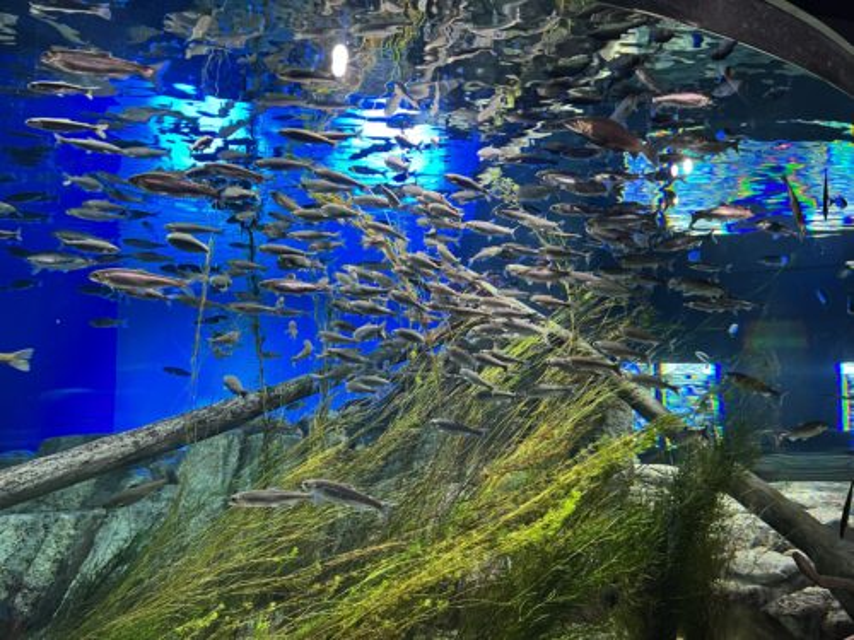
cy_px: 320
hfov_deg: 67.3
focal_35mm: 26
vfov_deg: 53.1
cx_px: 427
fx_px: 641
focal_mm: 5.1
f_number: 1.6
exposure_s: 1/50
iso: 320
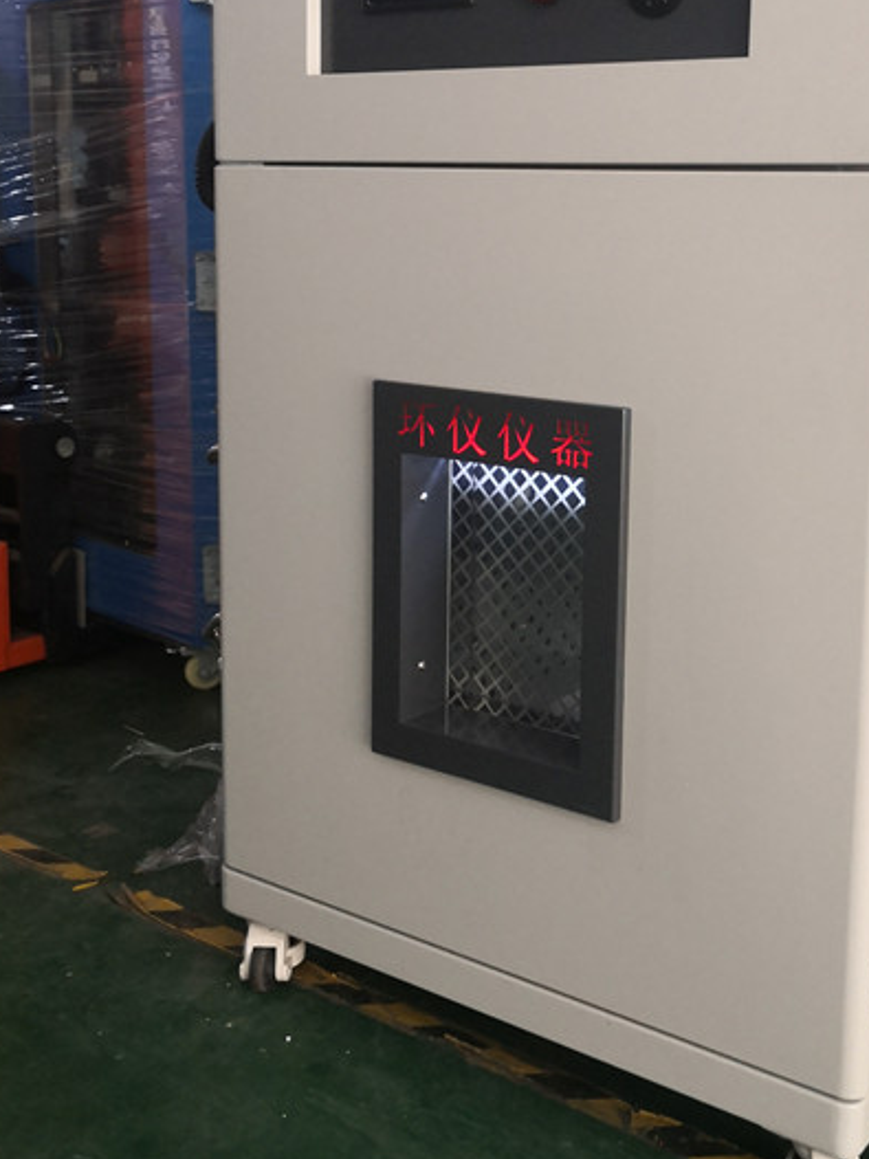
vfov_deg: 45.3
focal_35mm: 41
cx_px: 609
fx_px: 1373
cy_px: 413
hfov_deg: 34.6
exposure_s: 1/33.3
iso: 200
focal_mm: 3.95
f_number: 1.6
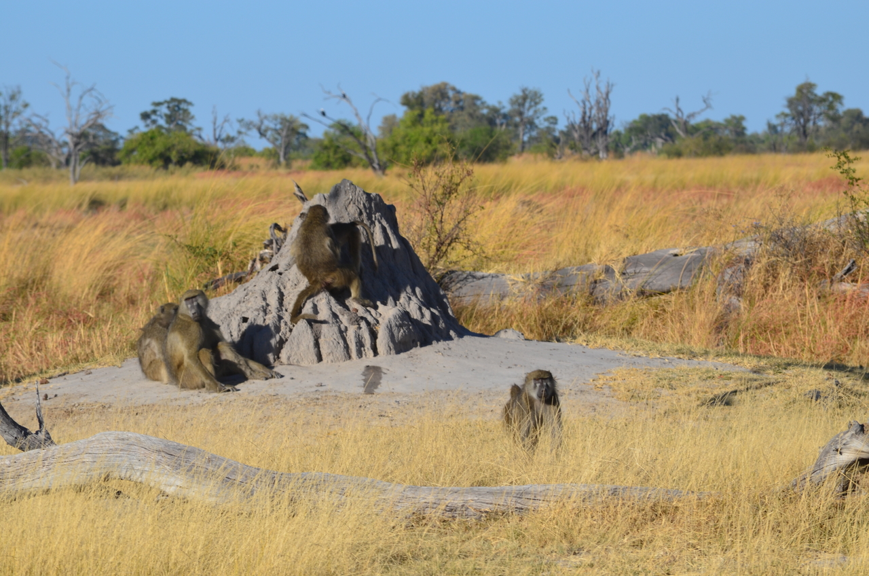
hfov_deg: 6.3
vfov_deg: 4.1
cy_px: 288
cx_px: 434
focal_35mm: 330
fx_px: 7950
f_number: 11
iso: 100
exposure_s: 1/160
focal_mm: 220
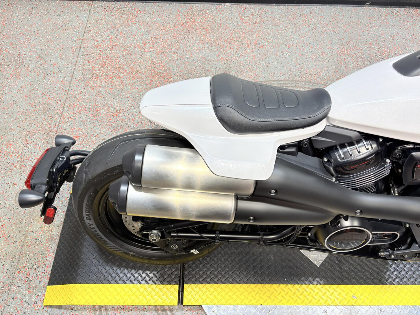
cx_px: 210
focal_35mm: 26
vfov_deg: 53.1
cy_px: 158
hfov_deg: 67.3
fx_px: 315
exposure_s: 1/129
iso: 32
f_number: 1.6
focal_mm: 5.96
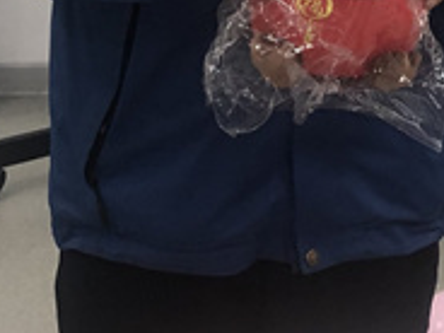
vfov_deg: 11.2
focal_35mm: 122
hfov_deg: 16.1
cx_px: 256
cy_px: -290
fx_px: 1565
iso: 40
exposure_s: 1/17
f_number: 1.8
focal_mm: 3.99
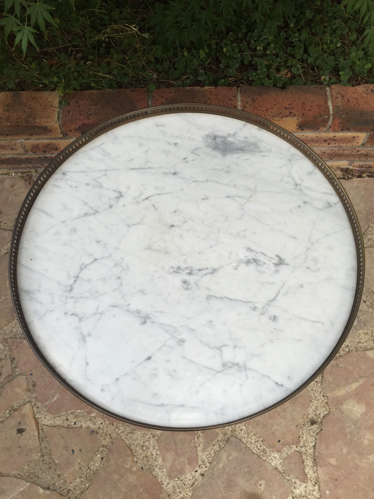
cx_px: 187
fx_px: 418
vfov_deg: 61.7
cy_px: 250
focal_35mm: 29
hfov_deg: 48.2
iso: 32
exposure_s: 1/187
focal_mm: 4.15
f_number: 2.2
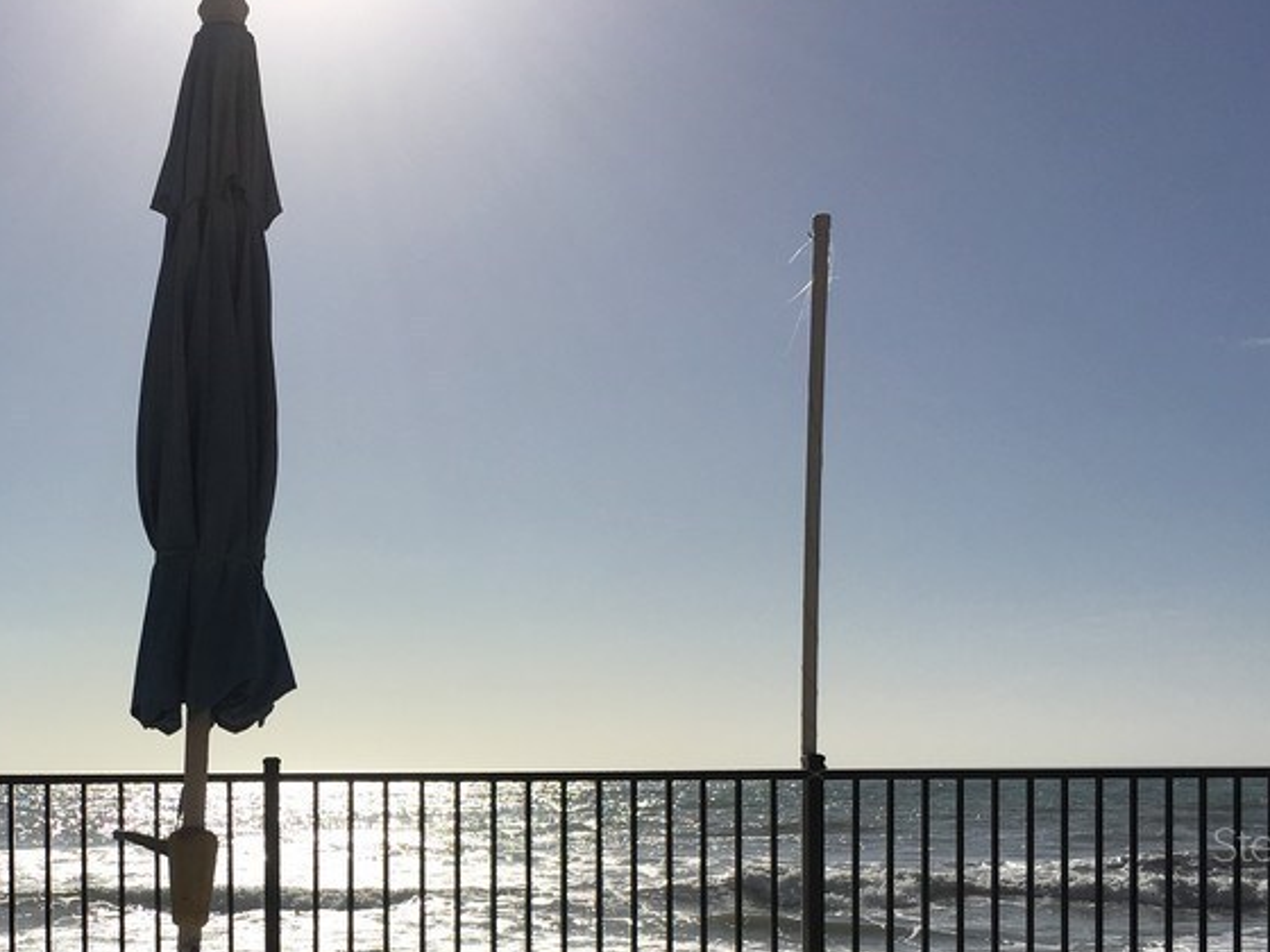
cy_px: 843
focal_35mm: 53
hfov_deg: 35.1
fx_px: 1944
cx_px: 265
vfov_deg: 26.7
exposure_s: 1/9615
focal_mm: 4.15
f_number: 2.2
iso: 25
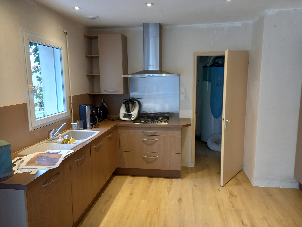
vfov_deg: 54.9
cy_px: 114
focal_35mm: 25
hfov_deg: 69.4
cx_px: 151
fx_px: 218
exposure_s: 1/50
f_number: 2
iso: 200
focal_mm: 4.6
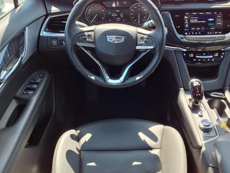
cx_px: 131
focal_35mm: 31
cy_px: 75
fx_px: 206
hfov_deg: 58.1
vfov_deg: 45.4
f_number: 1.9
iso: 50
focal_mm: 3.58
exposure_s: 1/120
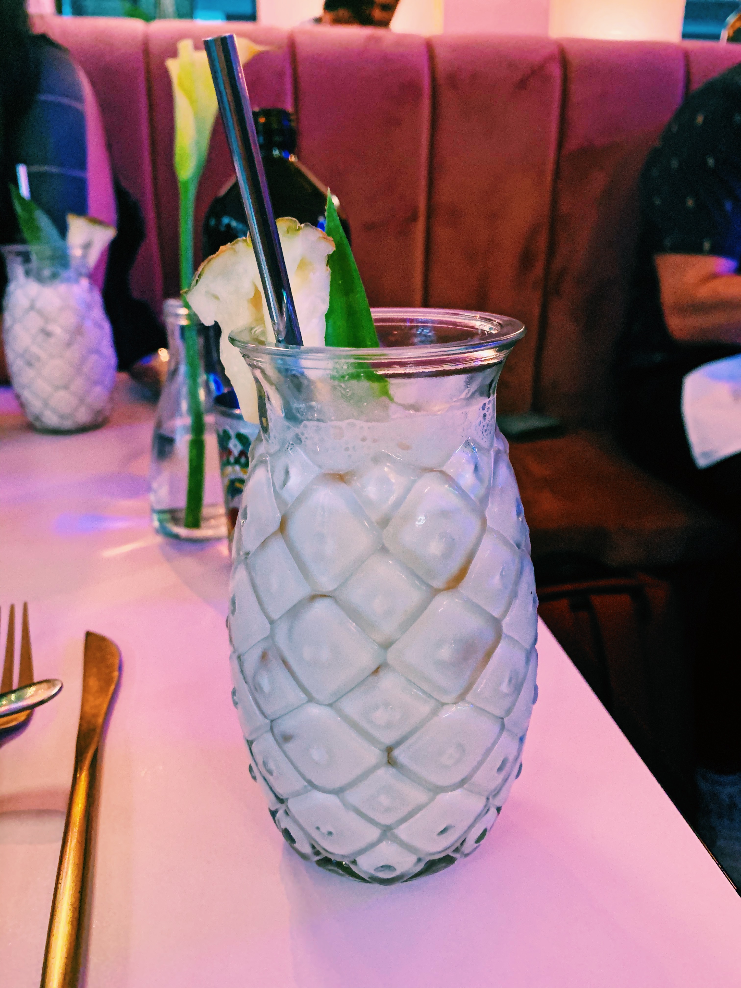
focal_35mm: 26
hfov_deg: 53.1
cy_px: 494
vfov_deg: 67.3
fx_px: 742
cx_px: 370
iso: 500
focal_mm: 4.25
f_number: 1.8
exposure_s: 1/25
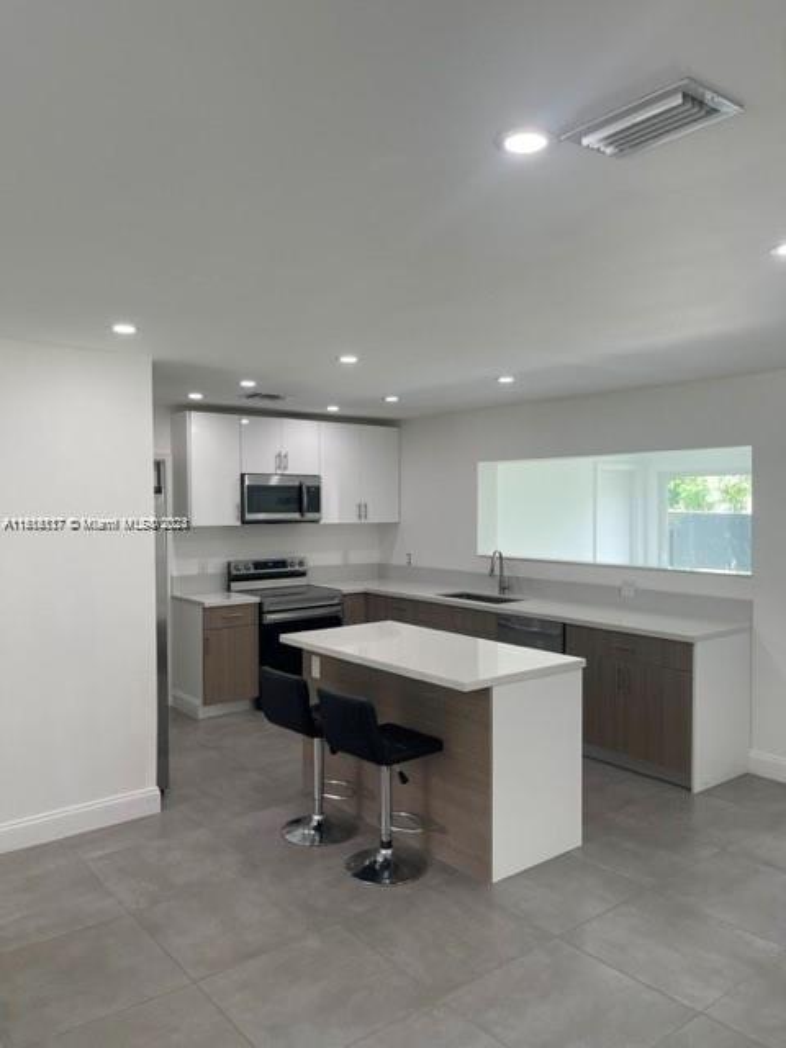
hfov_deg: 53.1
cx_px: 393
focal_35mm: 26
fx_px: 787
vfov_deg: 67.3
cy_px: 524
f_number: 1.6
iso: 50
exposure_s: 1/120
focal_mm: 5.1
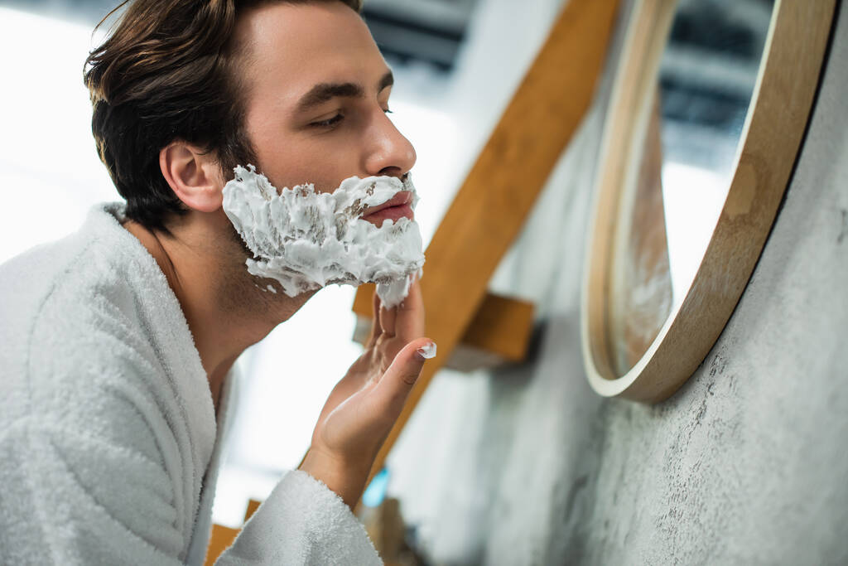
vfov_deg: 27.0
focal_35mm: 50
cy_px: 283
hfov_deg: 39.6
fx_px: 1178
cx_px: 424
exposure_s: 1/200
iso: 400
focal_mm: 50
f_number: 2.8
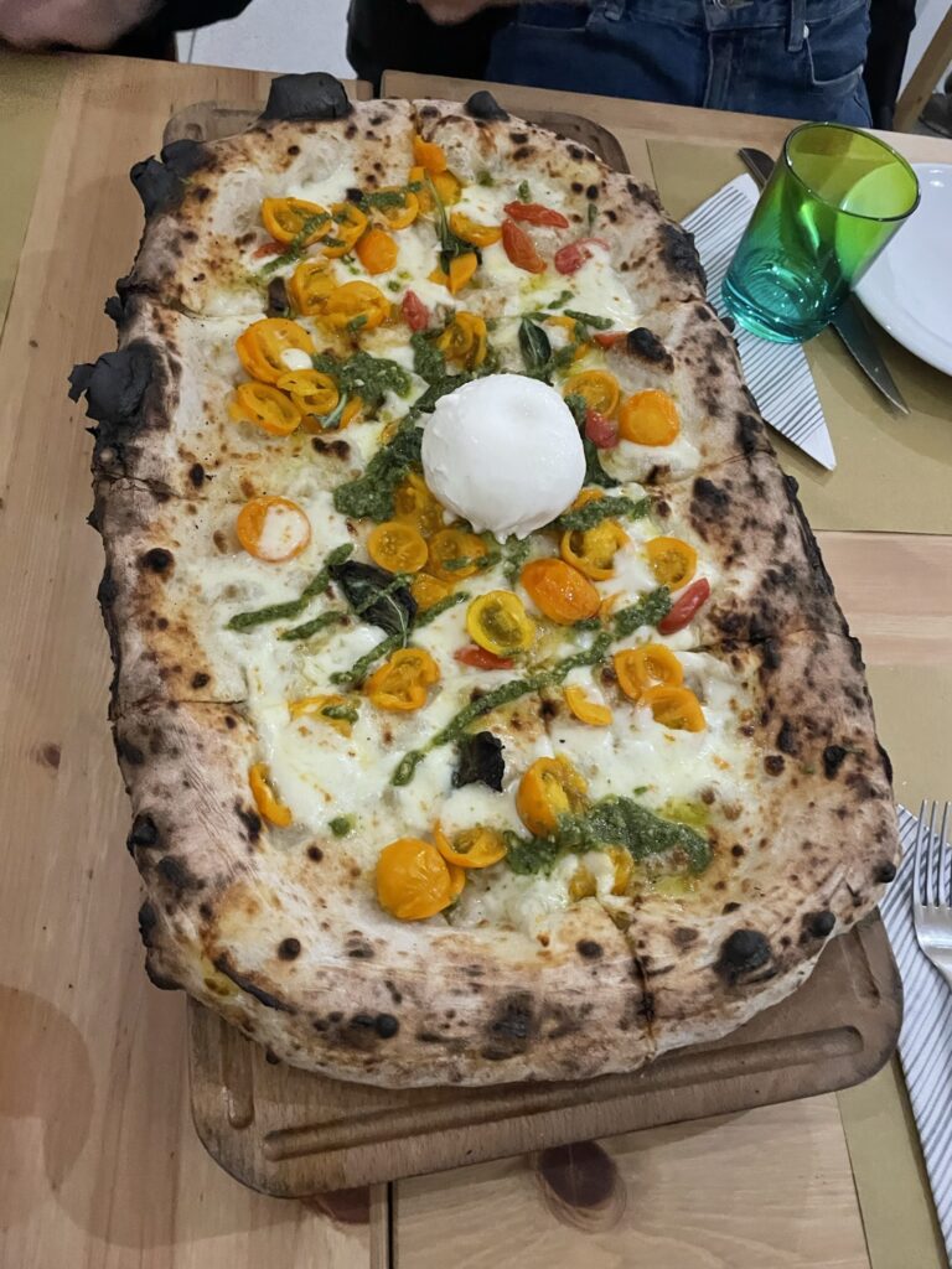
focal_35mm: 26
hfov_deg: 53.1
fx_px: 953
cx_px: 476
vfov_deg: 67.3
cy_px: 634
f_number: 1.6
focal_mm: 4.2
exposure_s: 1/30
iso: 640
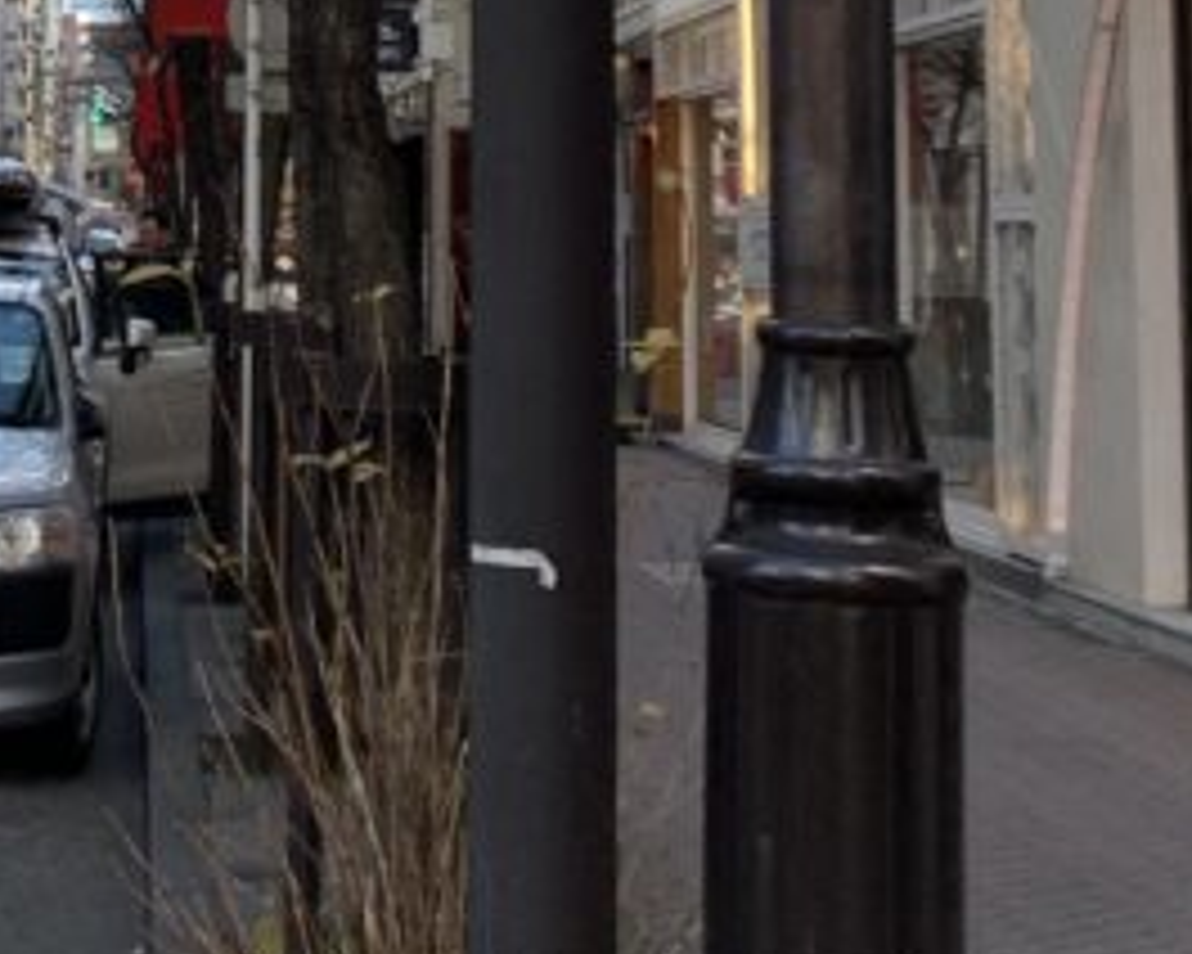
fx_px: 3457
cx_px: 22
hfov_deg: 19.1
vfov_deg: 15.0
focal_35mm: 98
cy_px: -310
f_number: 1.8
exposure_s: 1/471
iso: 25
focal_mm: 4.25
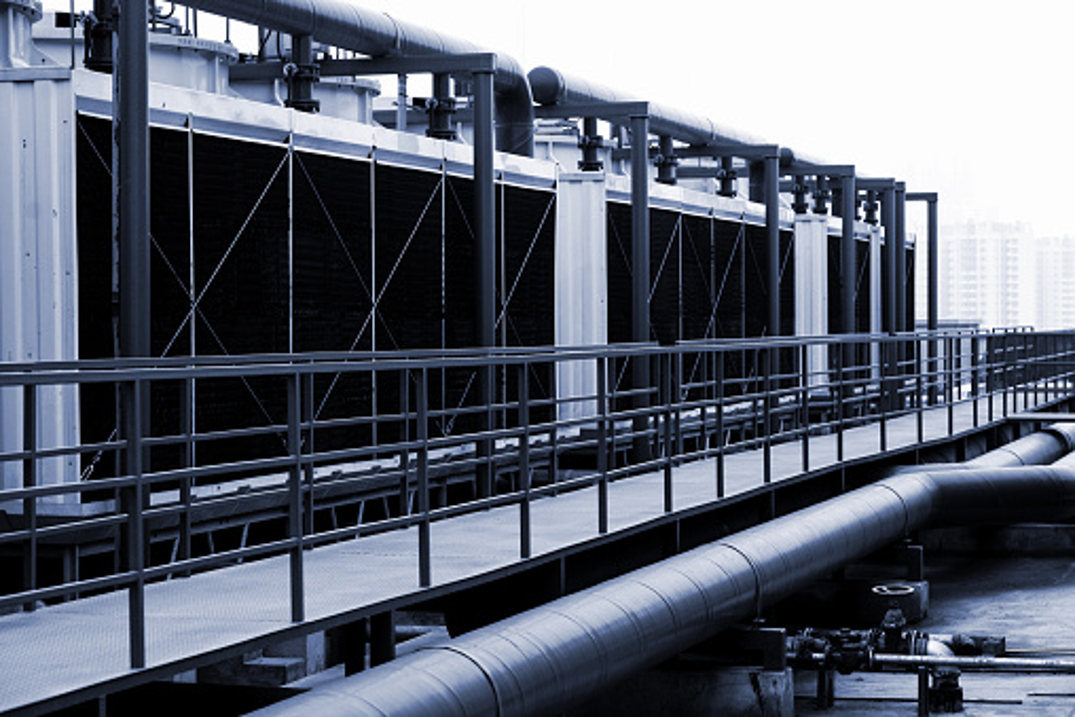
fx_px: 2539
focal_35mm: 85
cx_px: 538
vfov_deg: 16.1
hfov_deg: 23.9
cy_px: 358
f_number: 5
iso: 400
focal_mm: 85
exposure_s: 1/100
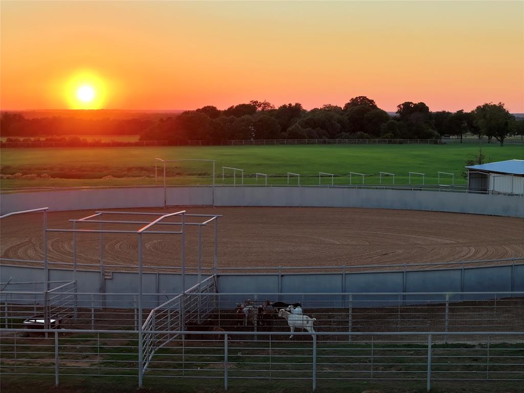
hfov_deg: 27.8
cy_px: 196
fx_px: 1060
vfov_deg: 21.0
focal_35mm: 70
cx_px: 262
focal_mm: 19.35
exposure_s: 1/15
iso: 280
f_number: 2.8
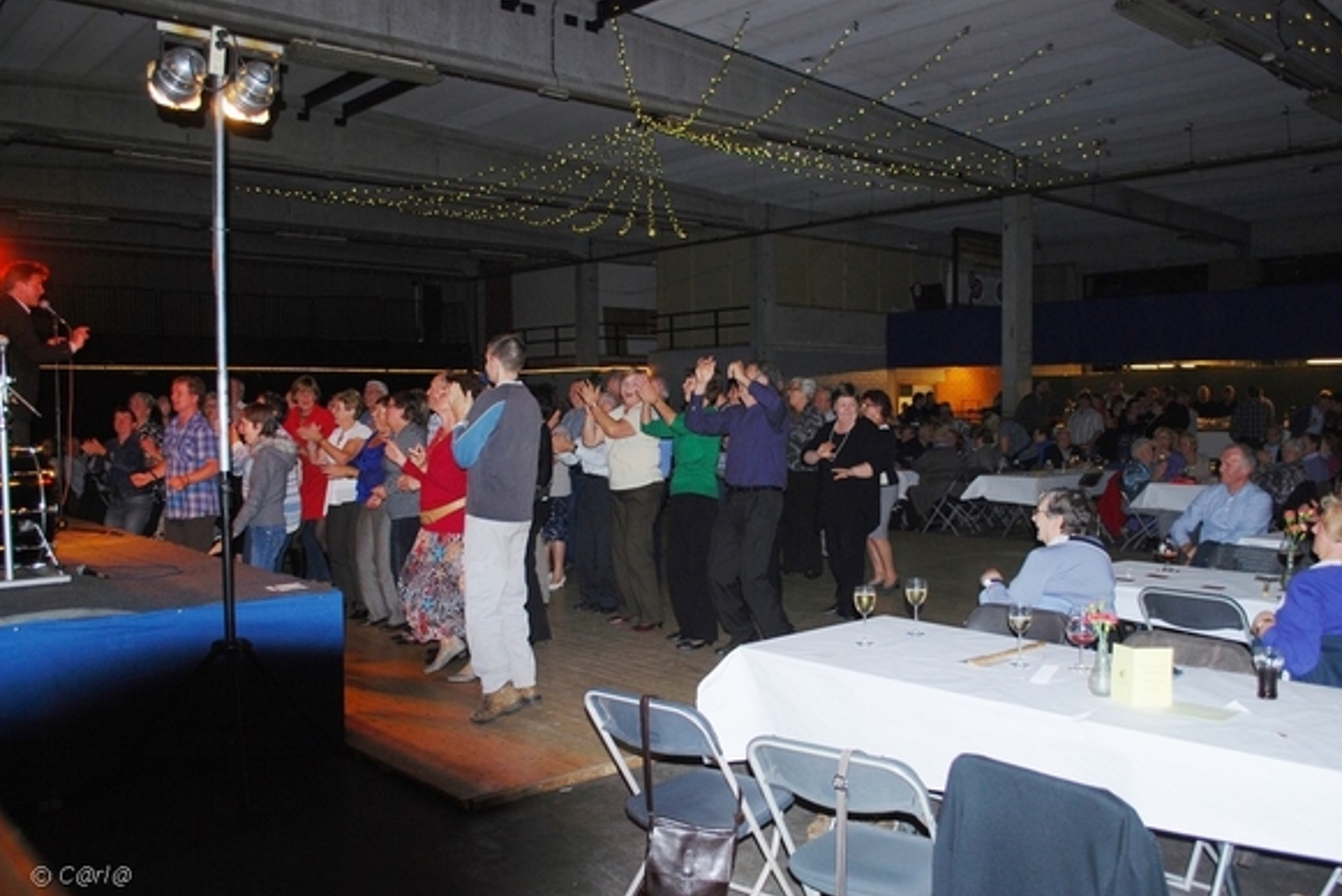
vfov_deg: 42.4
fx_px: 1156
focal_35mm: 31
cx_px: 688
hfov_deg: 60.3
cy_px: 454
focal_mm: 20
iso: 200
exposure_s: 1/60
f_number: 3.8
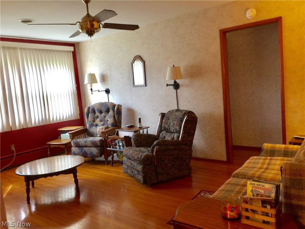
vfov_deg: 48.2
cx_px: 152
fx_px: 256
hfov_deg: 61.7
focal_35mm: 29
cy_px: 114
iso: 50
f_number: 2.2
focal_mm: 4.15
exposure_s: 1/15
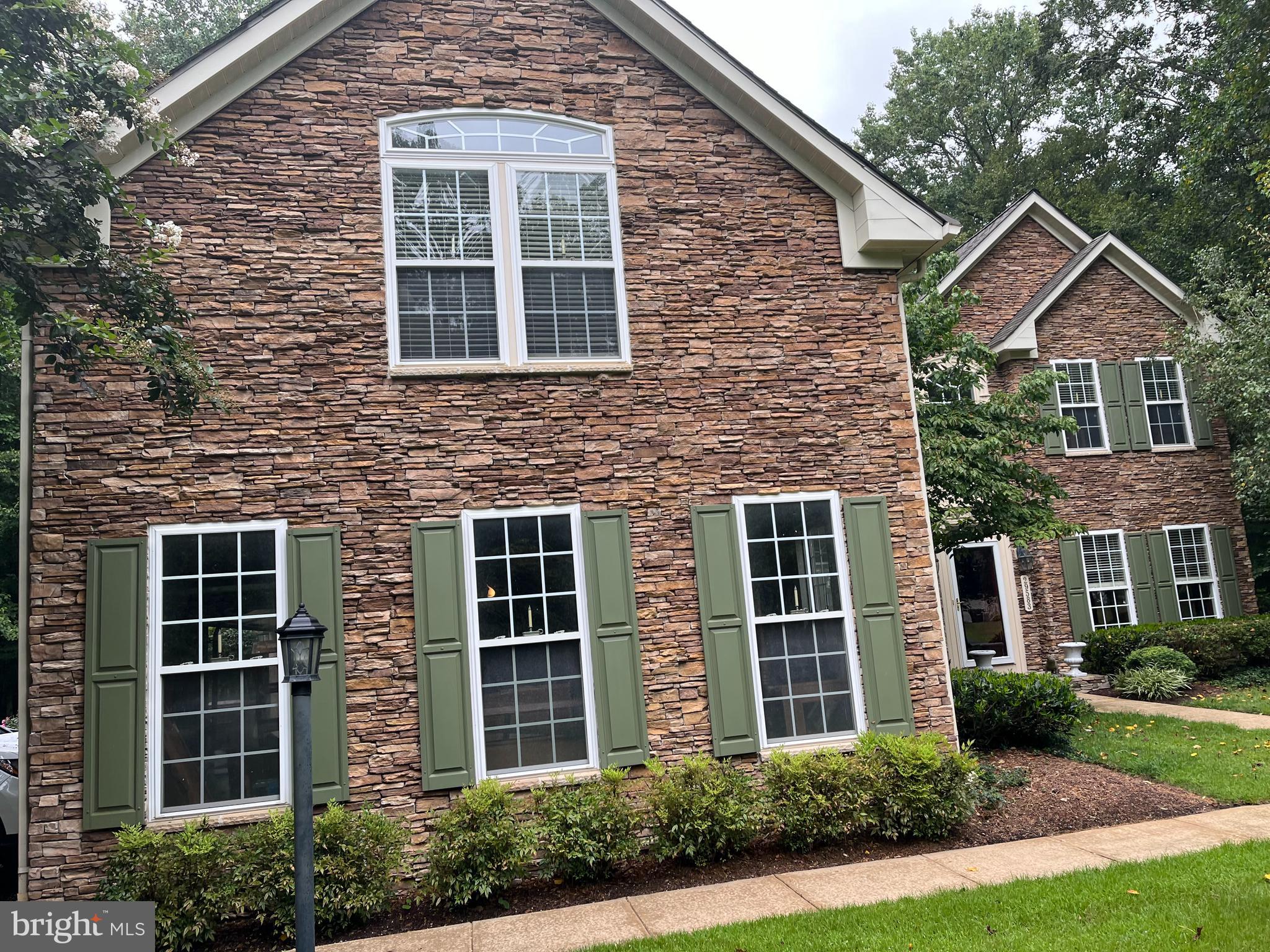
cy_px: 476
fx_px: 954
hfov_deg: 67.3
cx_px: 635
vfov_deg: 53.1
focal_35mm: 26
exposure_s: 1/231
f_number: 1.6
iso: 40
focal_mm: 5.1
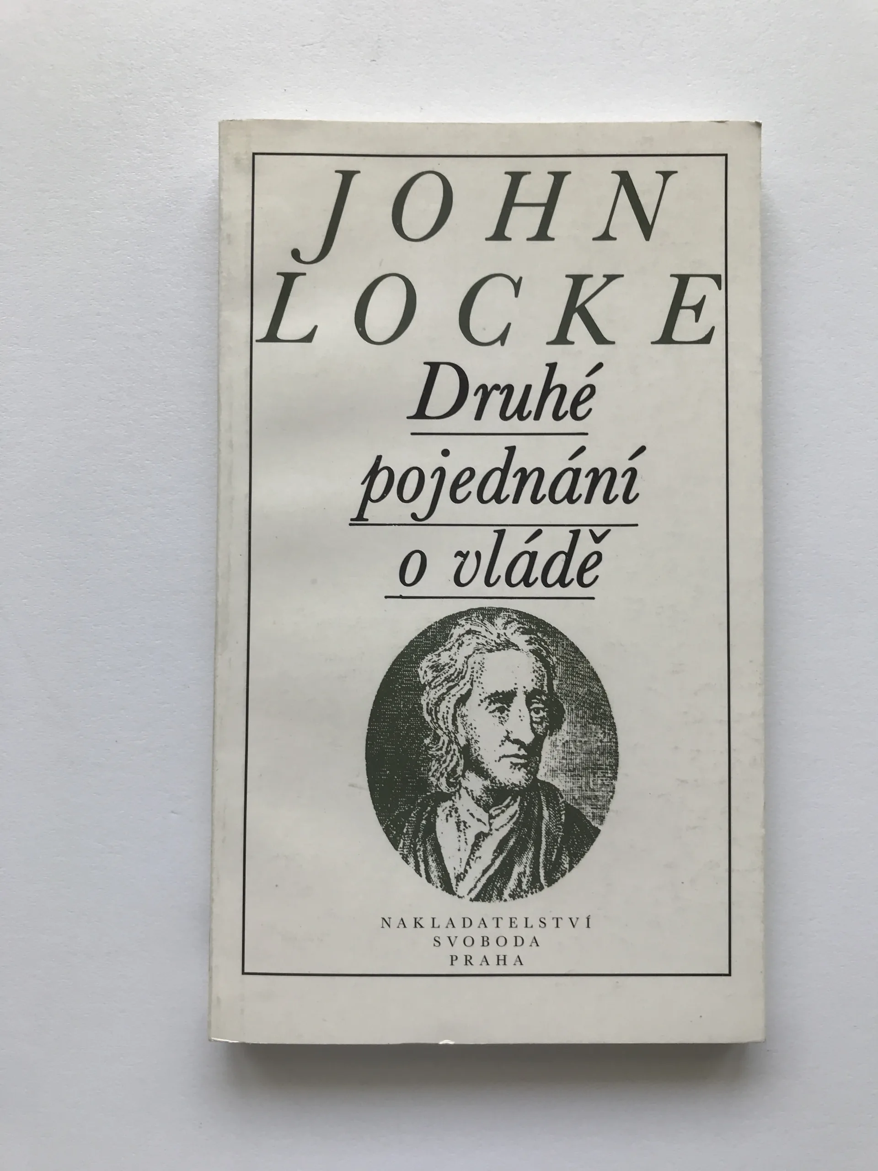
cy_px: 586
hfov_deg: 49.7
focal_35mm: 28
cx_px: 439
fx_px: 947
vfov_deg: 63.4
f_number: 1.8
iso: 20
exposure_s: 1/109
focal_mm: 3.99
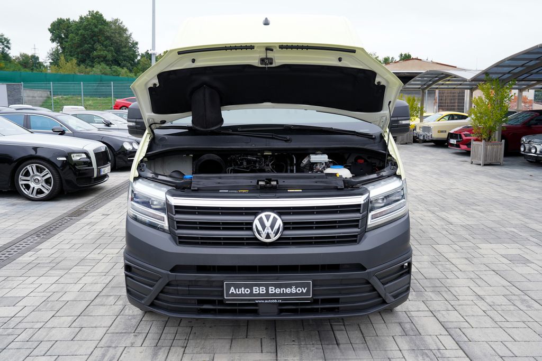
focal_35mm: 32
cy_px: 180
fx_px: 482
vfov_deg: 41.1
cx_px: 271
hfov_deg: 58.7
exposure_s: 1/80
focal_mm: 32
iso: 100
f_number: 4.5
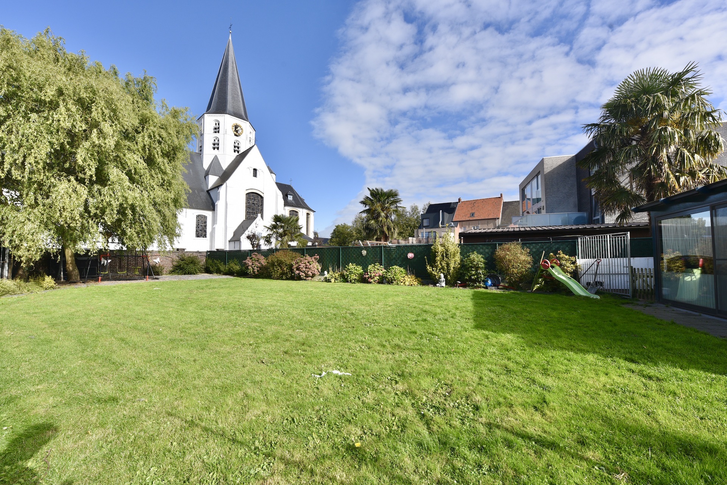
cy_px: 242
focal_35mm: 14
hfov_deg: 104.3
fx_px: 283
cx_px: 364
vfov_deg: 81.2
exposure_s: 1/320
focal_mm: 14
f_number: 9
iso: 200
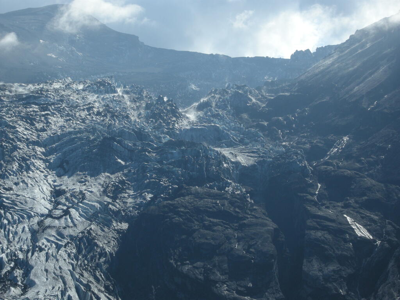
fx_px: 1421
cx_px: 200
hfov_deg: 16.0
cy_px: 150
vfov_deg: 12.0
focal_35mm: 123
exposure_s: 1/434
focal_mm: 26.3
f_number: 7.3
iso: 100
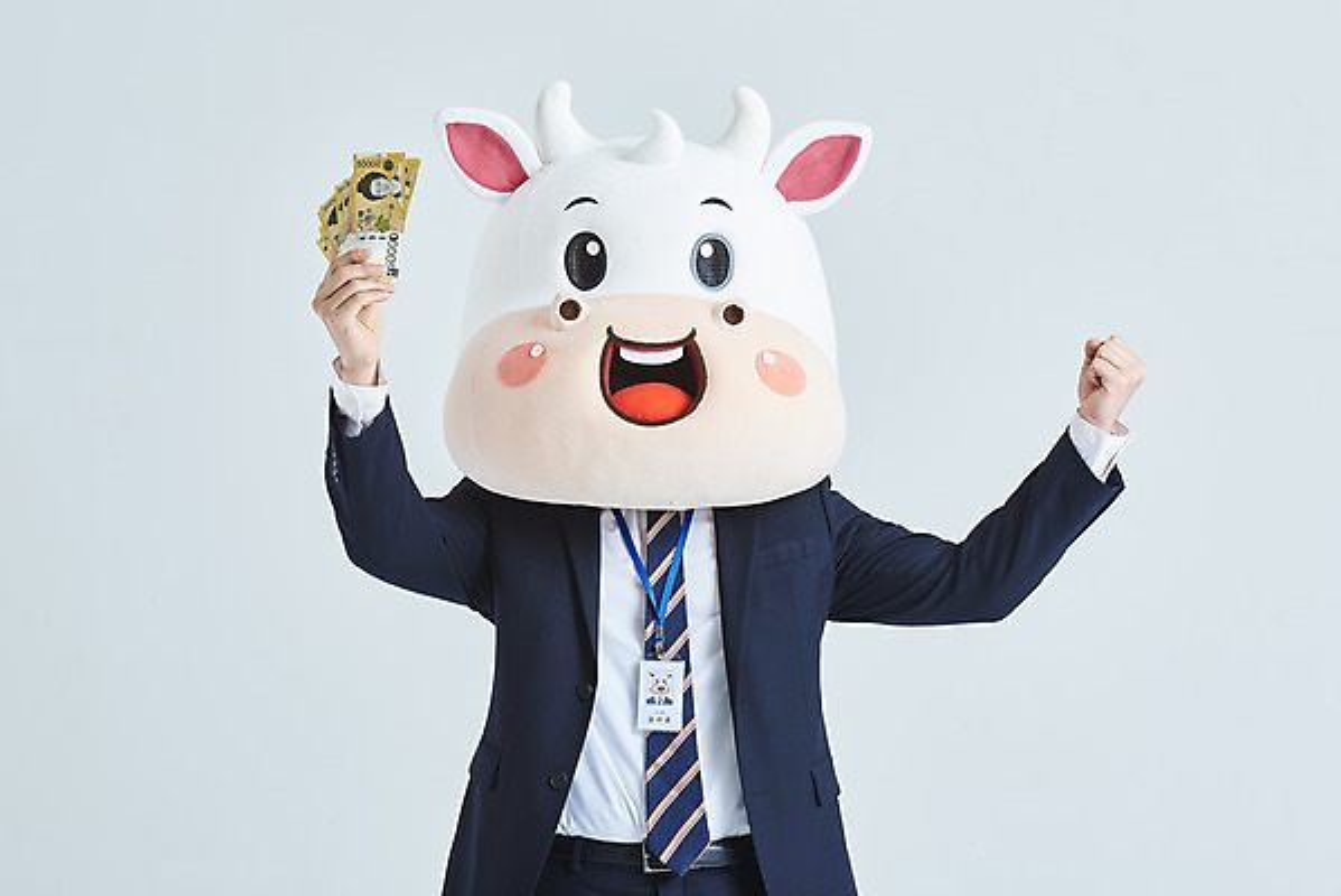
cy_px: 448
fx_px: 4472
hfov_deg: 17.1
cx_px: 670
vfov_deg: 11.4
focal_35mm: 120
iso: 100
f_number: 14
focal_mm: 120
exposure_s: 1/125
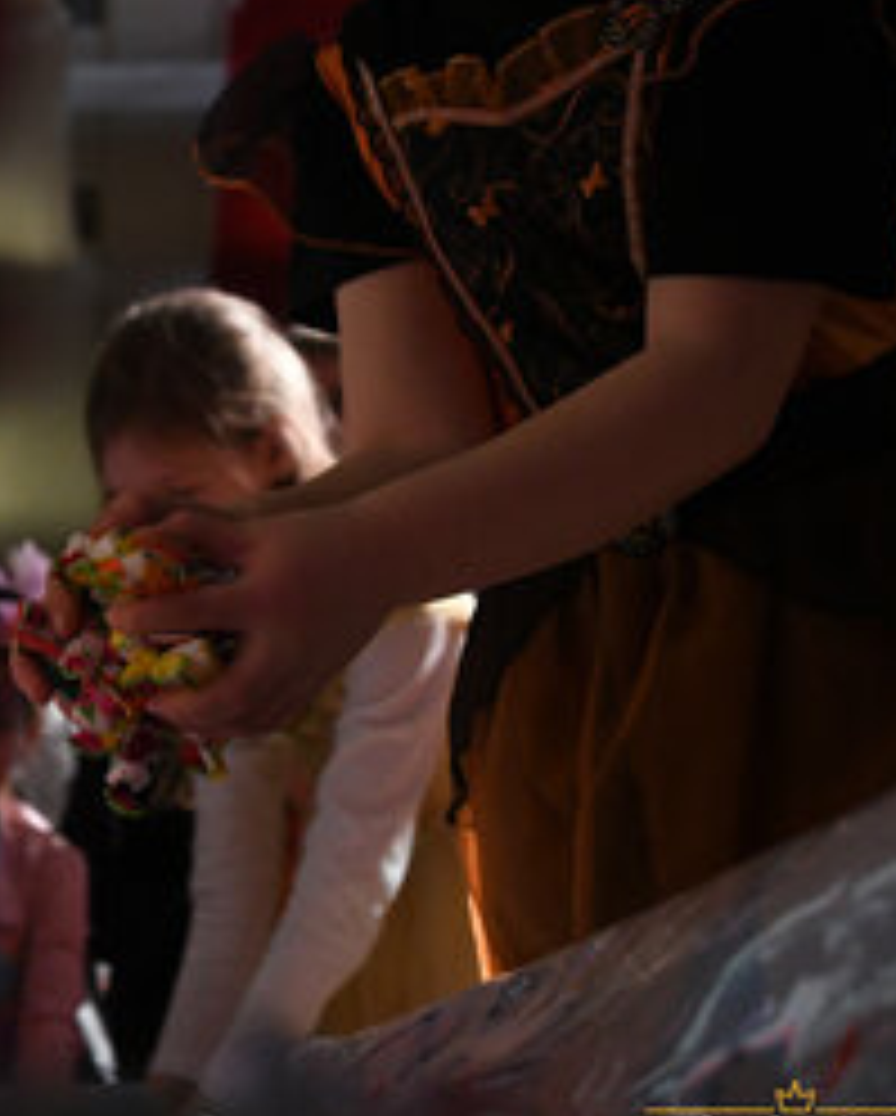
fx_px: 4128
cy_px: 583
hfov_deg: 12.3
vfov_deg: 15.4
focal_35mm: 125
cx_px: 54
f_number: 5.6
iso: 6400
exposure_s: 1/250
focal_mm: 55
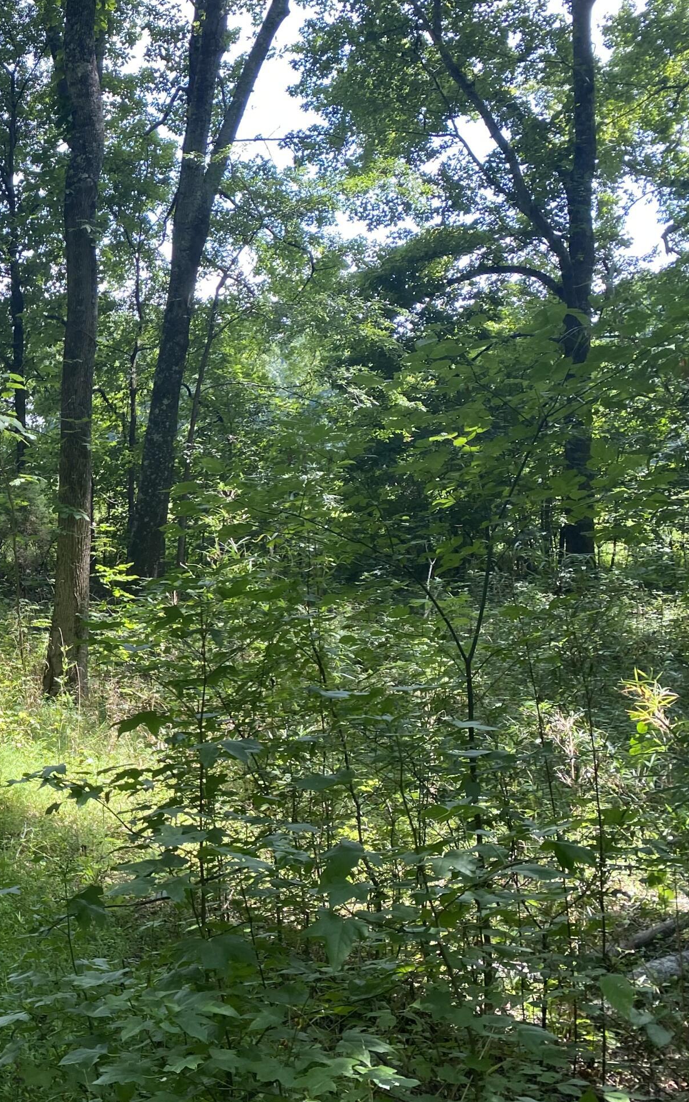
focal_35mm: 43
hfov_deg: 27.2
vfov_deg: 46.2
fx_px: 1292
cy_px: 598
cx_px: -81
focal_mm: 4.25
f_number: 1.8
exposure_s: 1/164
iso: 32
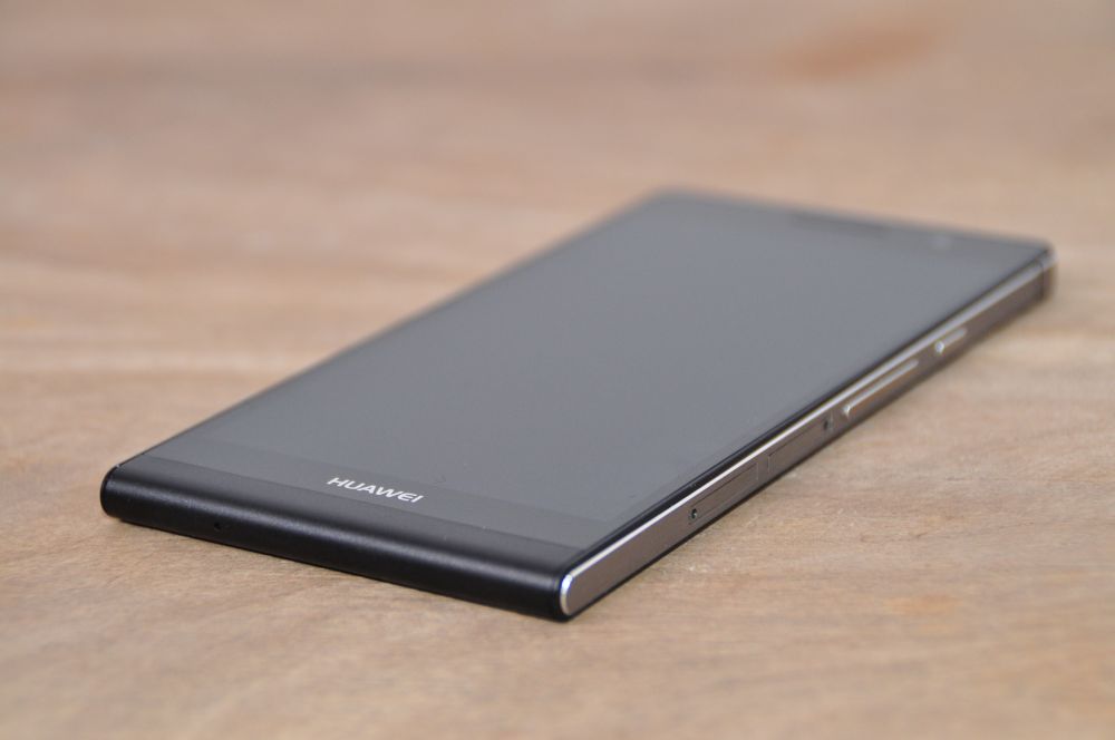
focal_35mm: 120
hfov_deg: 17.1
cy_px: 370
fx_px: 3712
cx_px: 558
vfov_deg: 11.4
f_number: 5.6
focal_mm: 80
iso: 640
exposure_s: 1/200
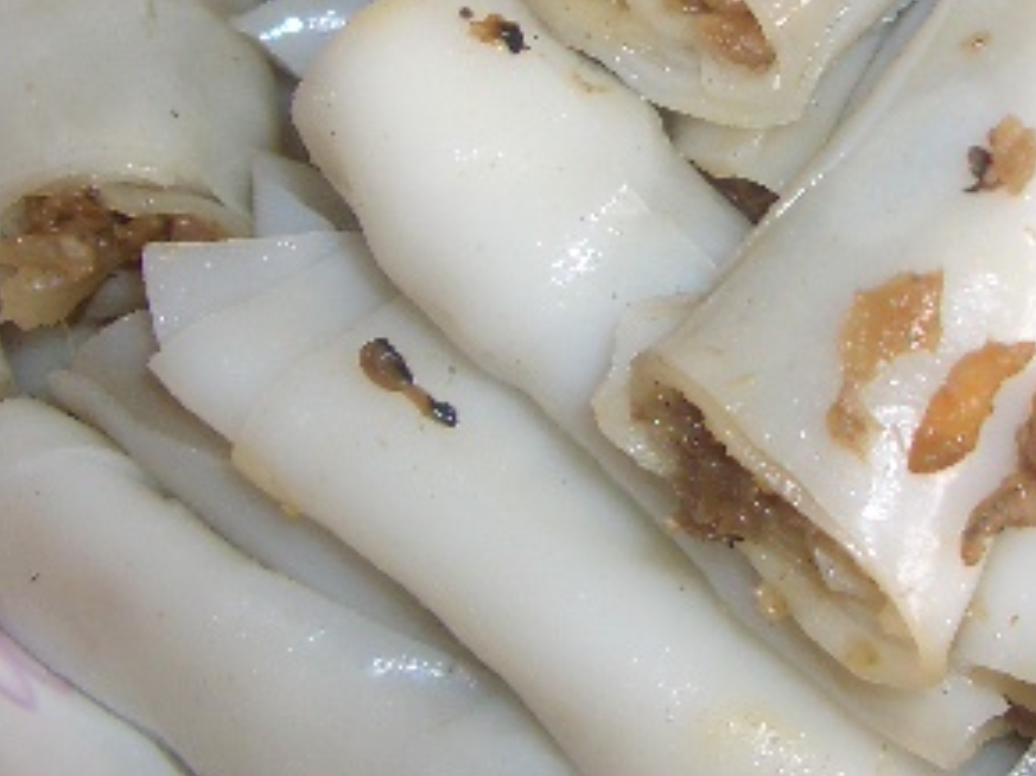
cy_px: 43
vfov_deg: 18.7
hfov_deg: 24.4
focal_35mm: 77
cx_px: 993
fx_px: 2304
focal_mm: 5.8
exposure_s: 1/60
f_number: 2.6
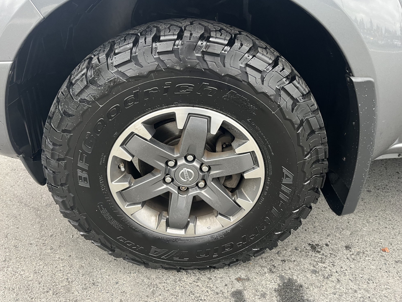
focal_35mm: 27
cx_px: 200
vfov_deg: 51.4
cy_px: 148
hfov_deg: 65.3
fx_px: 314
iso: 125
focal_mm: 5.1
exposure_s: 1/62
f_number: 1.6
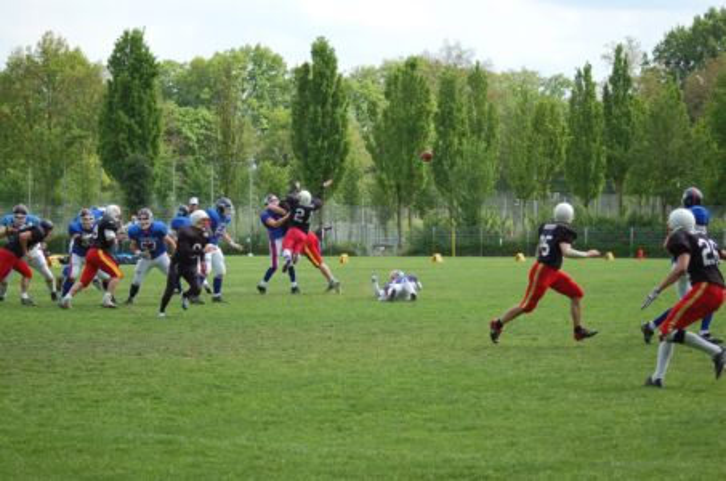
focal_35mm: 105
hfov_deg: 19.5
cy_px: 240
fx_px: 2113
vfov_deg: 13.0
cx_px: 363
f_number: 4
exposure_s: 1/1000
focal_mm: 70
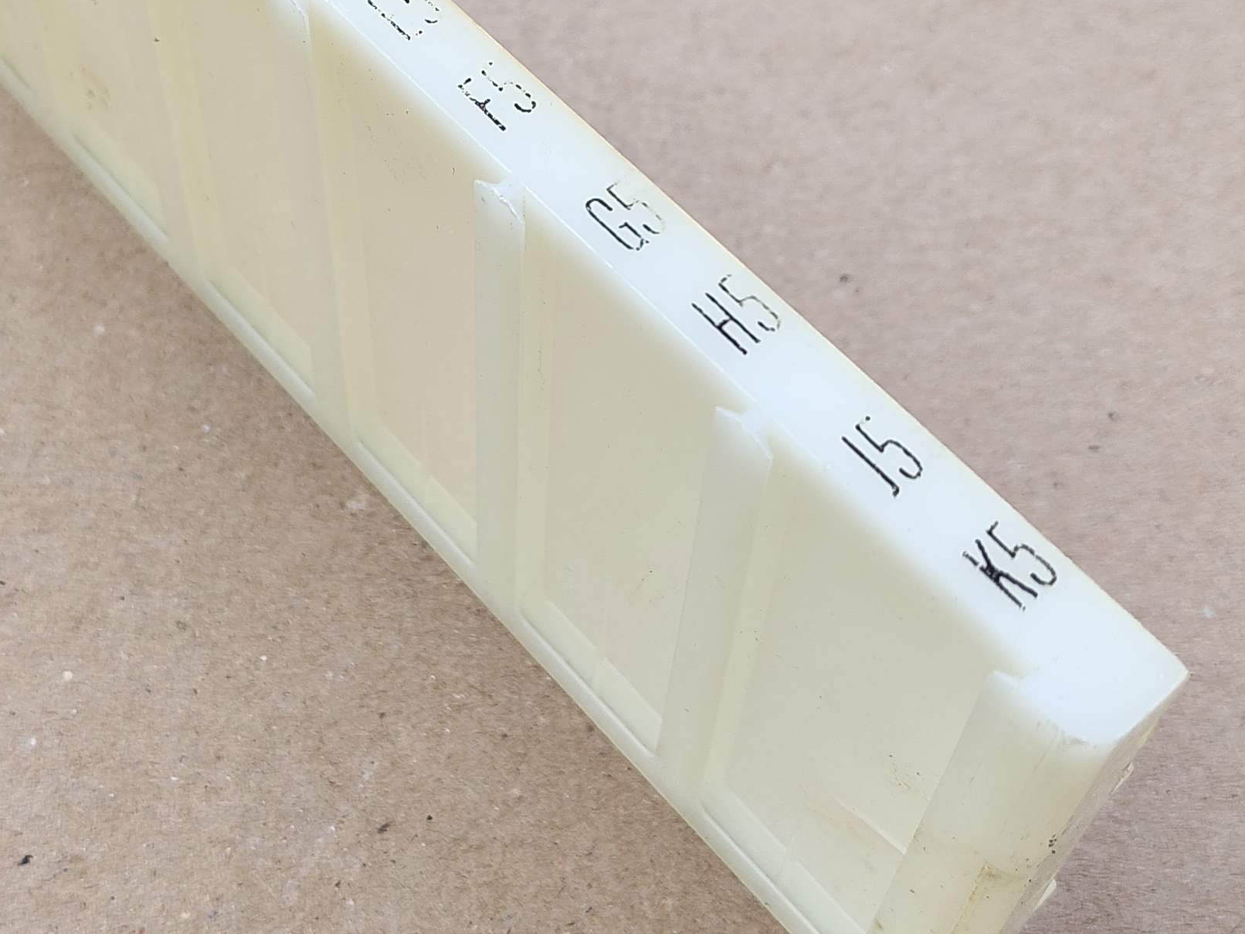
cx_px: 439
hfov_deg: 31.5
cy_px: 311
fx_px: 2194
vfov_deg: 23.9
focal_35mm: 61
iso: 100
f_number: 1.8
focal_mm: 5.56
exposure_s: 1/600
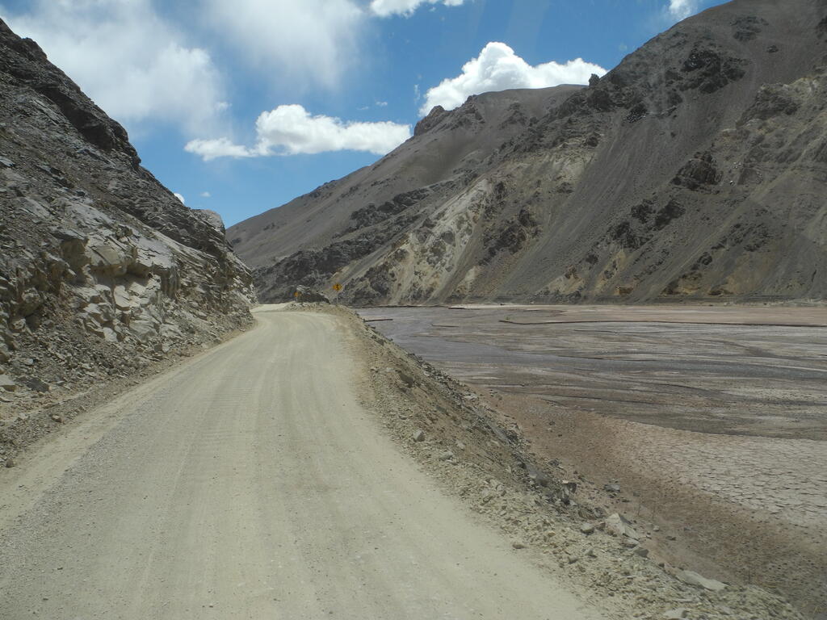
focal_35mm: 28
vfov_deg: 49.7
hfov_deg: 63.4
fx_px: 669
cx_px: 414
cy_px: 310
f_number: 5
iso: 100
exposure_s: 1/800
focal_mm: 6
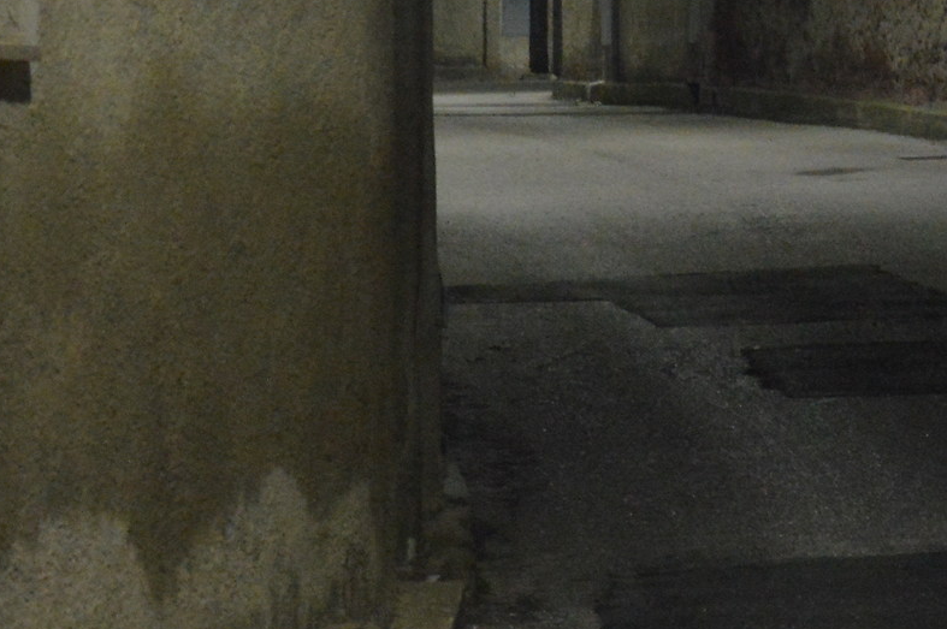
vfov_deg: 4.5
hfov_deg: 6.8
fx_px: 7936
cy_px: 325
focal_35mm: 302
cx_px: 659
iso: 3200
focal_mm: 66
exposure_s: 1/30
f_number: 5.3
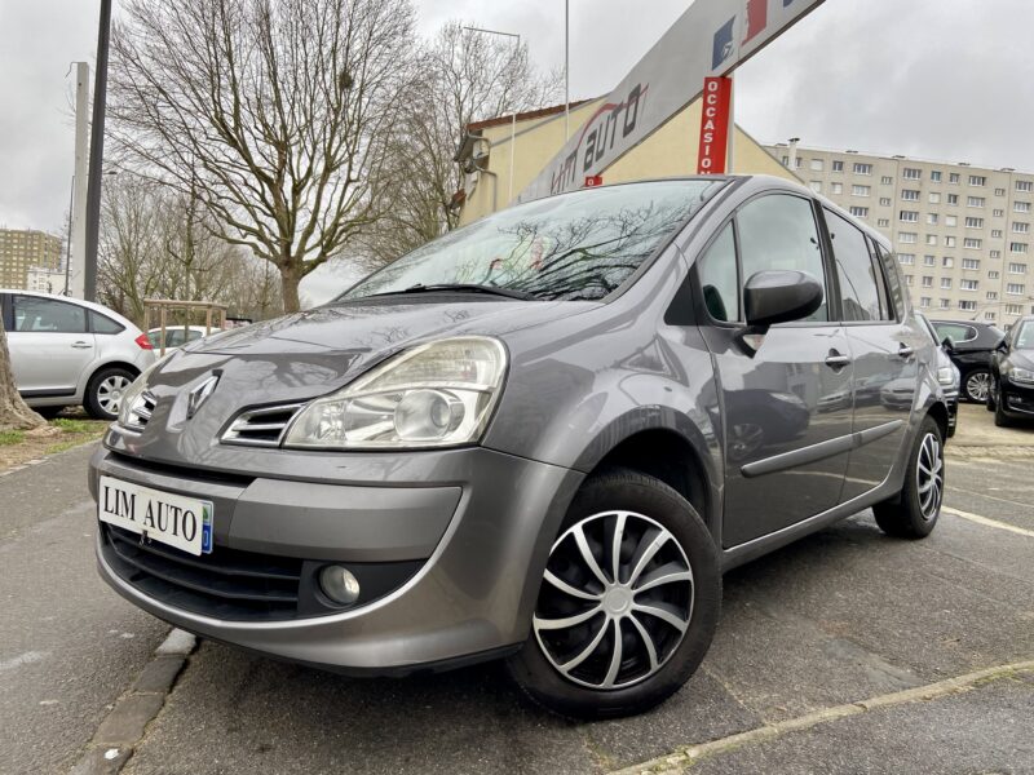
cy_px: 388
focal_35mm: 26
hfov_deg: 67.3
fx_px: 777
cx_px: 517
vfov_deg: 53.1
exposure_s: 1/414
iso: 32
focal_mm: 4.25
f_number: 1.8
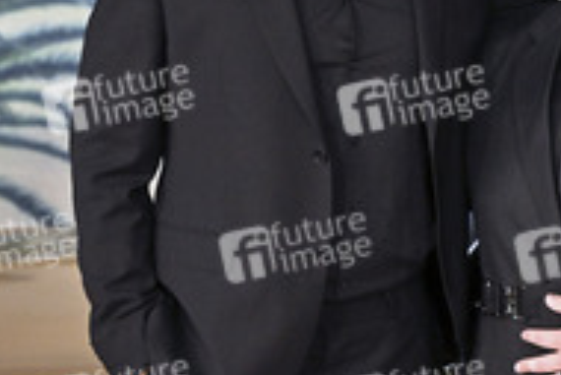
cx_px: 629
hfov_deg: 18.0
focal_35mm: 109
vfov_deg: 12.5
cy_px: 27
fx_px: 1700
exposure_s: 1/320
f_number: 3.5
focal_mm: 46
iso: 3200
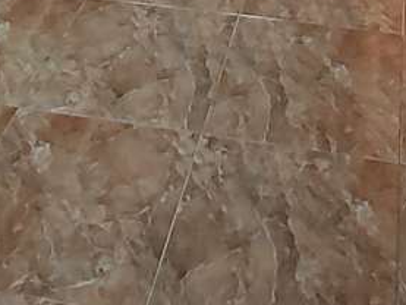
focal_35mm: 65
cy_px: -348
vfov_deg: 16.0
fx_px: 763
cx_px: 224
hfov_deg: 29.8
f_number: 2.2
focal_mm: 1.42
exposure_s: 1/50
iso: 100
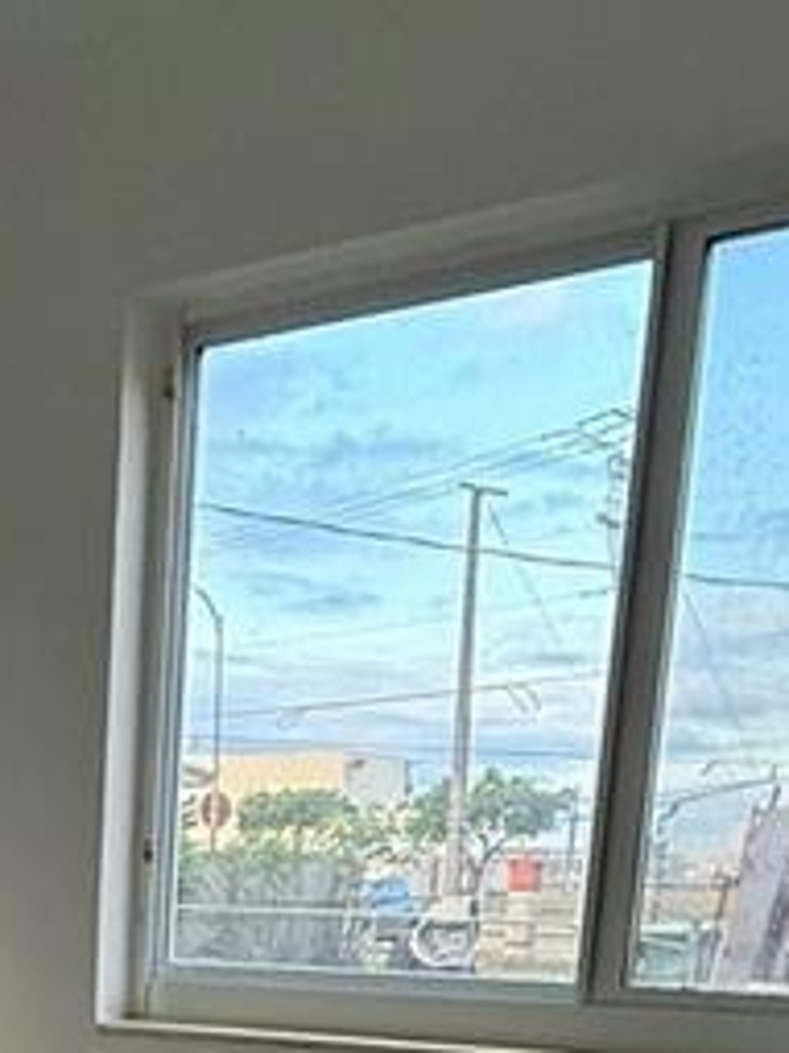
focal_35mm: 66
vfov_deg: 25.2
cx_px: -178
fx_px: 2007
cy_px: 1387
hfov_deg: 20.7
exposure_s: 1/99
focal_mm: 2.22
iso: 125
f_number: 2.2
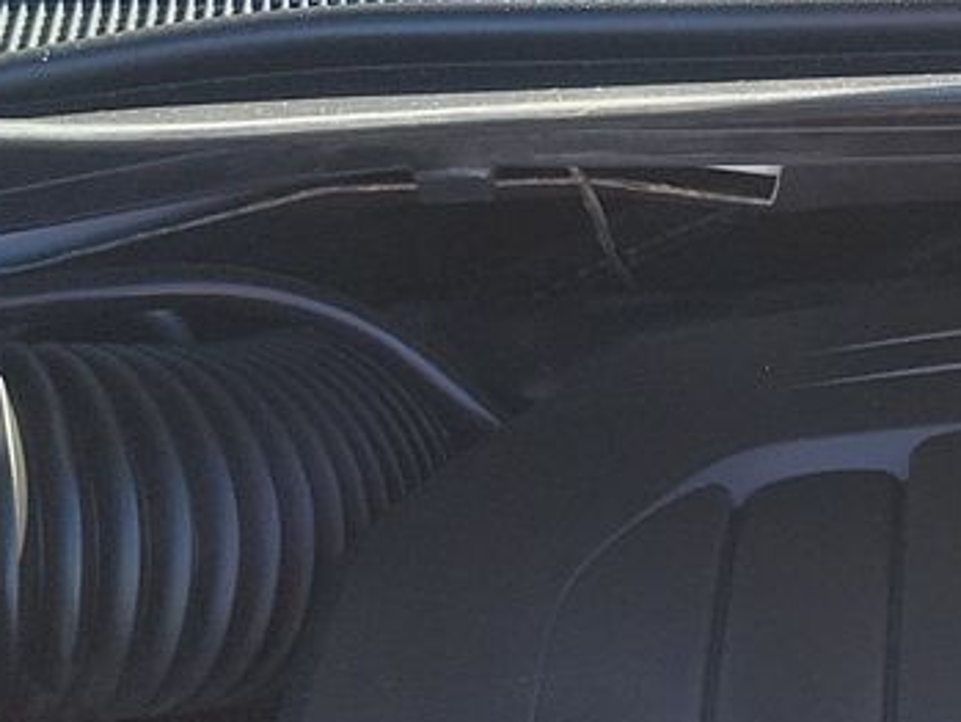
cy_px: 940
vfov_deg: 13.0
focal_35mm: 110
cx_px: 1107
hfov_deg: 17.2
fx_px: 3055
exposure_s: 1/119
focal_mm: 6.7
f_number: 1.8
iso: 50
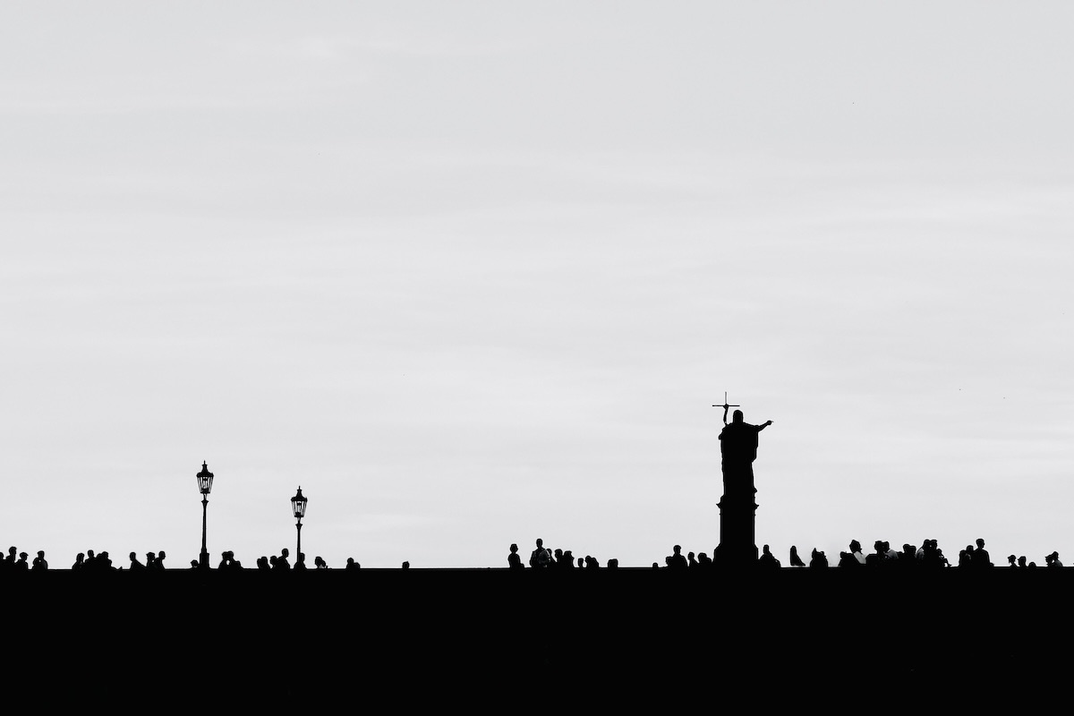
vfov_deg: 12.7
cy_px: 358
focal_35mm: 108
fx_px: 3222
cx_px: 537
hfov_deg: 18.9
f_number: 10
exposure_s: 1/30
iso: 125
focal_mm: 72.1
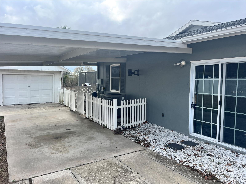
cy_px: 92
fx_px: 185
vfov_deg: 53.1
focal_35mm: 26
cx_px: 123
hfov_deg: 67.3
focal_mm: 5.1
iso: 50
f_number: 1.6
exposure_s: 1/1477
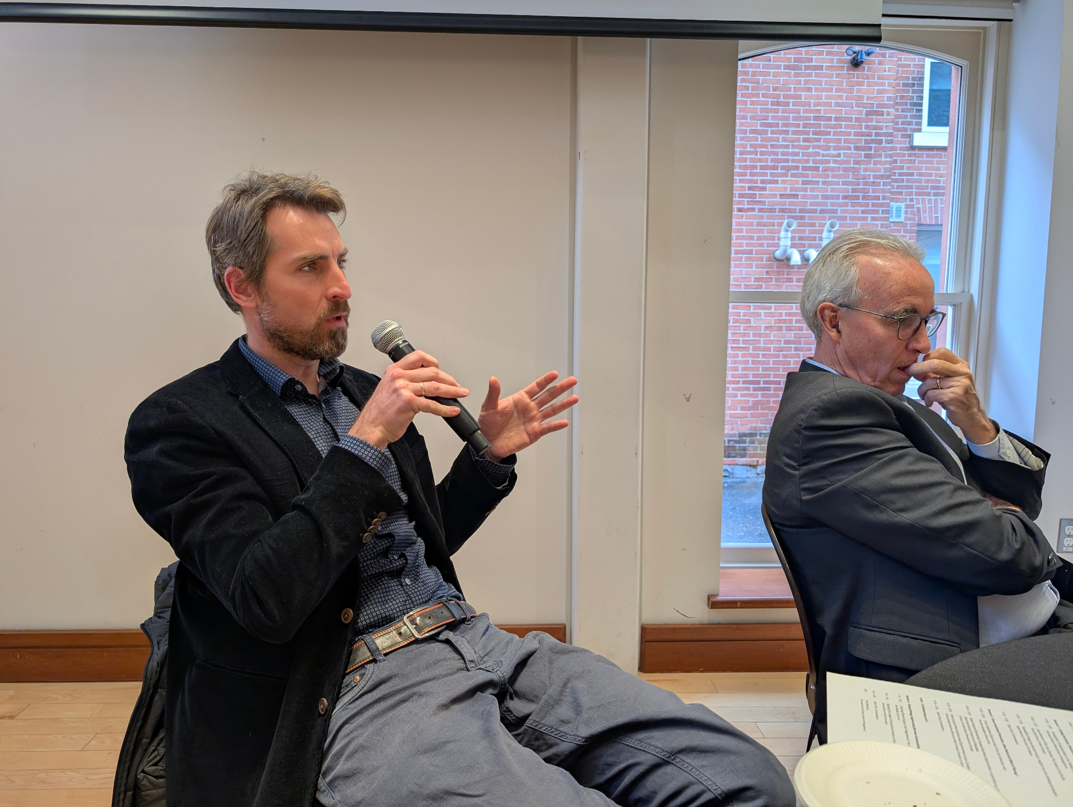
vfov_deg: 56.9
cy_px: 404
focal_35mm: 24
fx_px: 745
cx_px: 536
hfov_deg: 71.5
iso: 25
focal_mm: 6.9
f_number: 1.68
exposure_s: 1/40
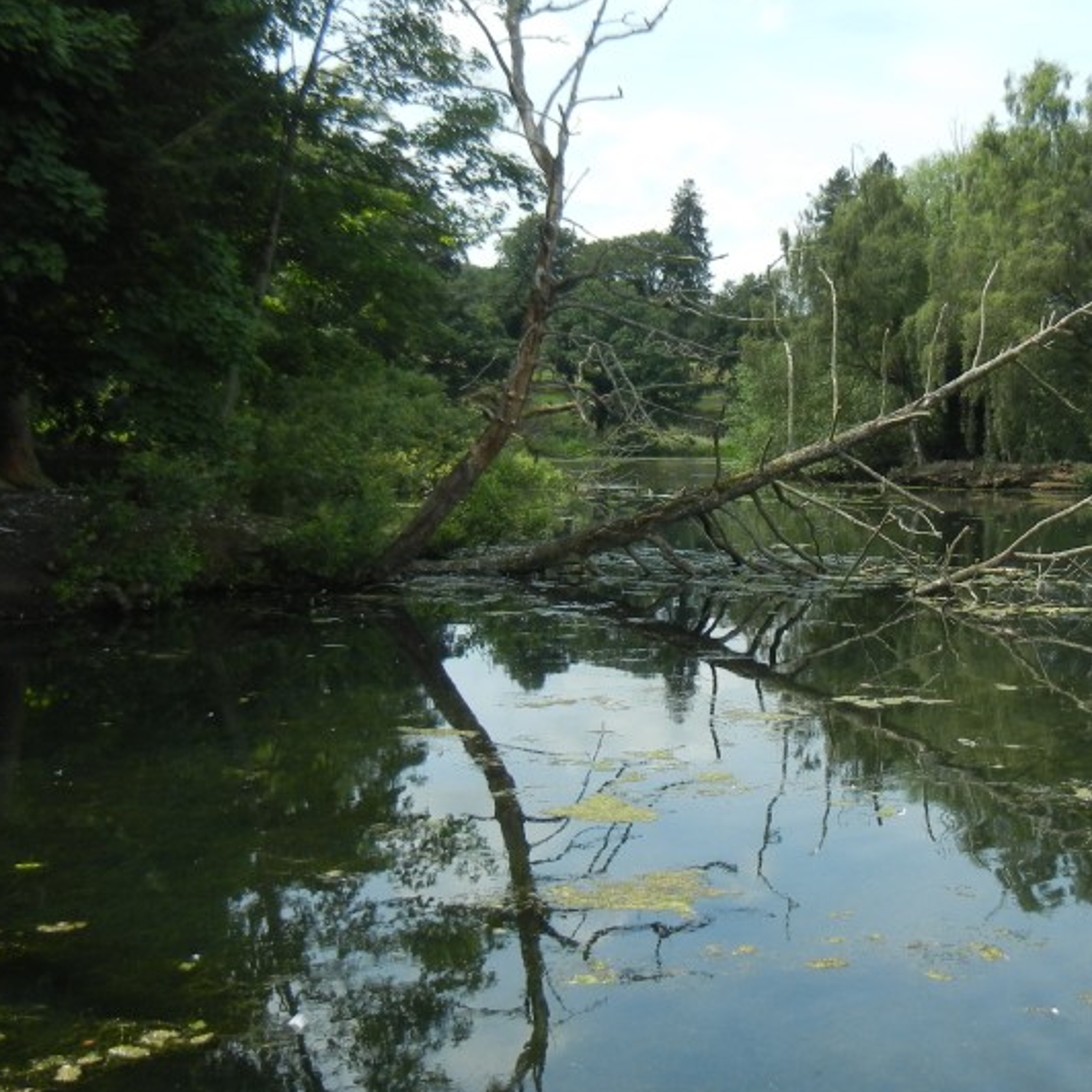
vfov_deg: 33.3
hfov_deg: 32.9
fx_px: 1820
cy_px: 450
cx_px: 796
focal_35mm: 51
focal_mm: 5.4
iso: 160
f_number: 3.5
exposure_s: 1/953
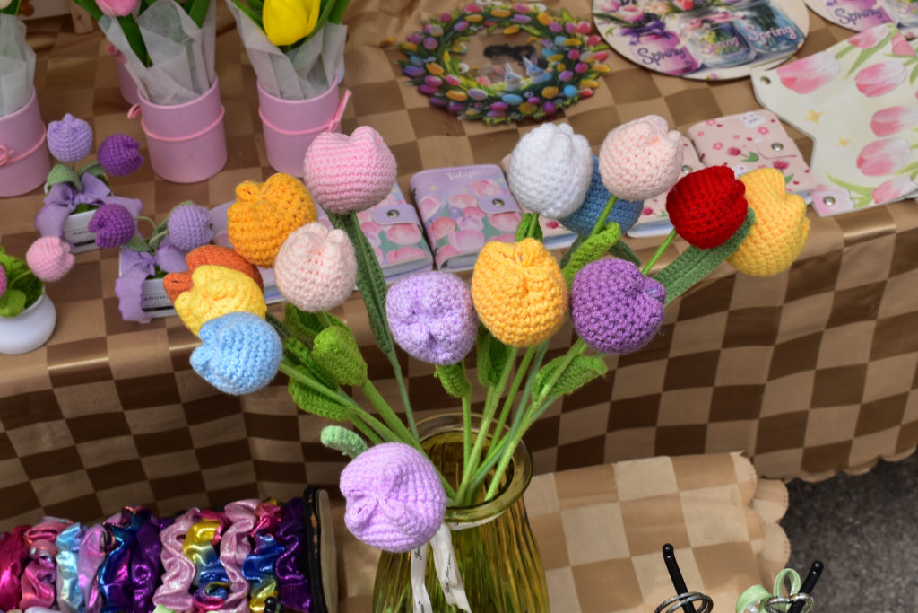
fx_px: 1530
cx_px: 459
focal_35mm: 60
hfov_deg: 33.4
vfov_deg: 22.6
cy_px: 306
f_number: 11
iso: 400
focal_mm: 40
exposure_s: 1/500
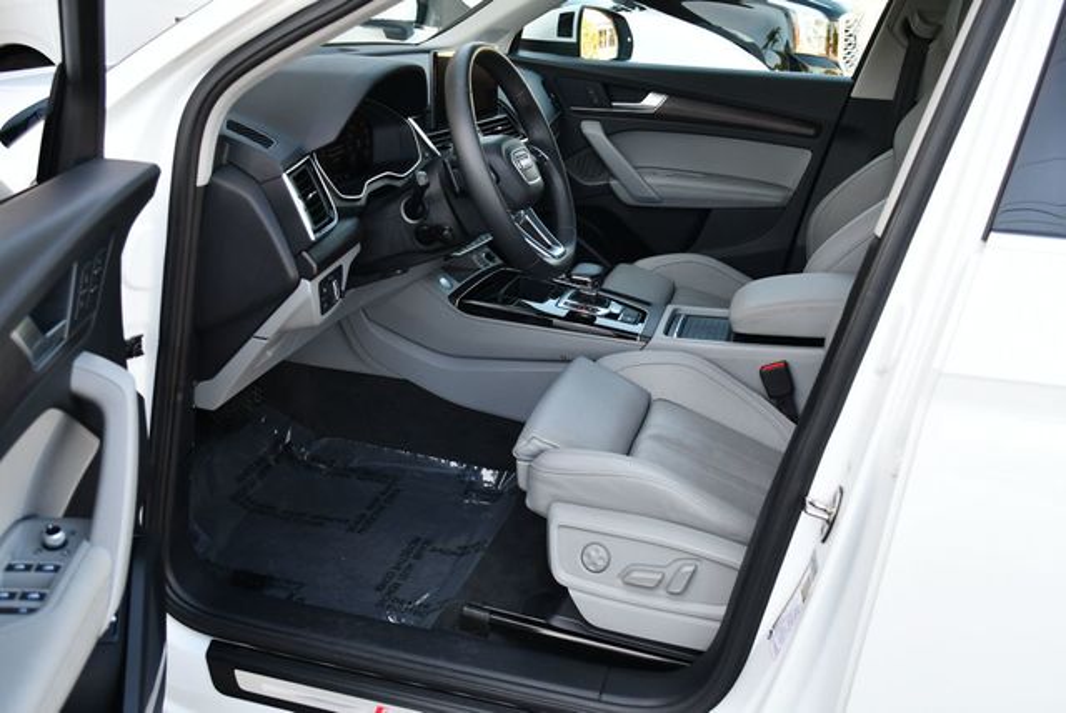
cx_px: 533
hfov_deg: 53.1
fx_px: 1067
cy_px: 356
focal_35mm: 36
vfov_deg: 36.9
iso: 400
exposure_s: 1/250
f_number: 3.5
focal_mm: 18
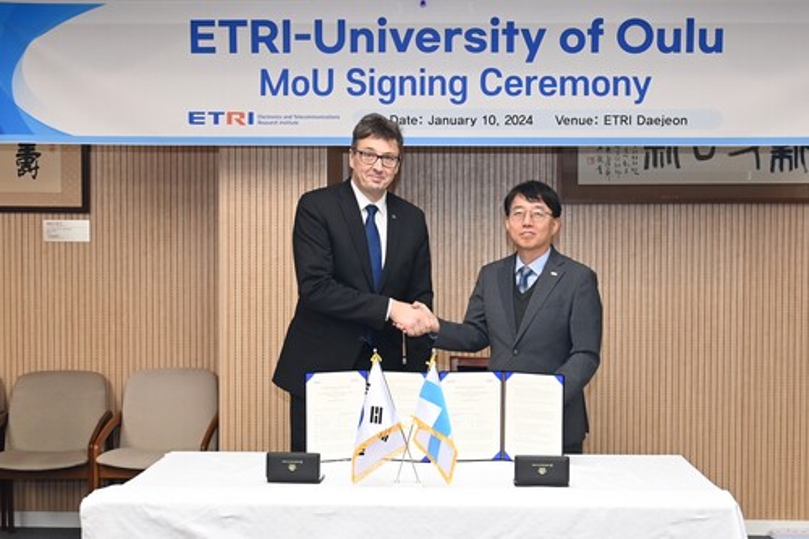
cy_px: 270
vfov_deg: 28.1
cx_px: 404
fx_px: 1078
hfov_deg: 41.1
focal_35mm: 48
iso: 1250
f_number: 7.1
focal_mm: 32
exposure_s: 1/60
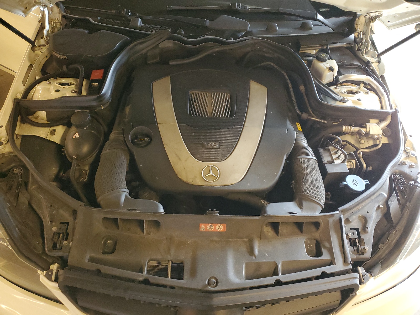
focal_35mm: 26
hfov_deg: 67.3
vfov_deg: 53.1
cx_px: 210
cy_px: 158
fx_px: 315
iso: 328
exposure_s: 1/60.2
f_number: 1.5
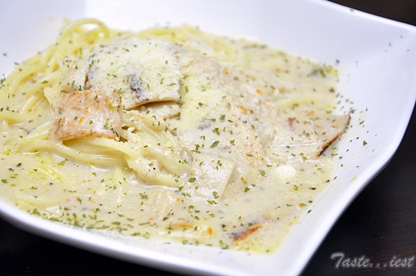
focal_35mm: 93
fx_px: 1074
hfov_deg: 21.9
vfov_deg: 14.7
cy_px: 138
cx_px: 208
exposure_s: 1/100
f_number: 5.3
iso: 800
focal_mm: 62
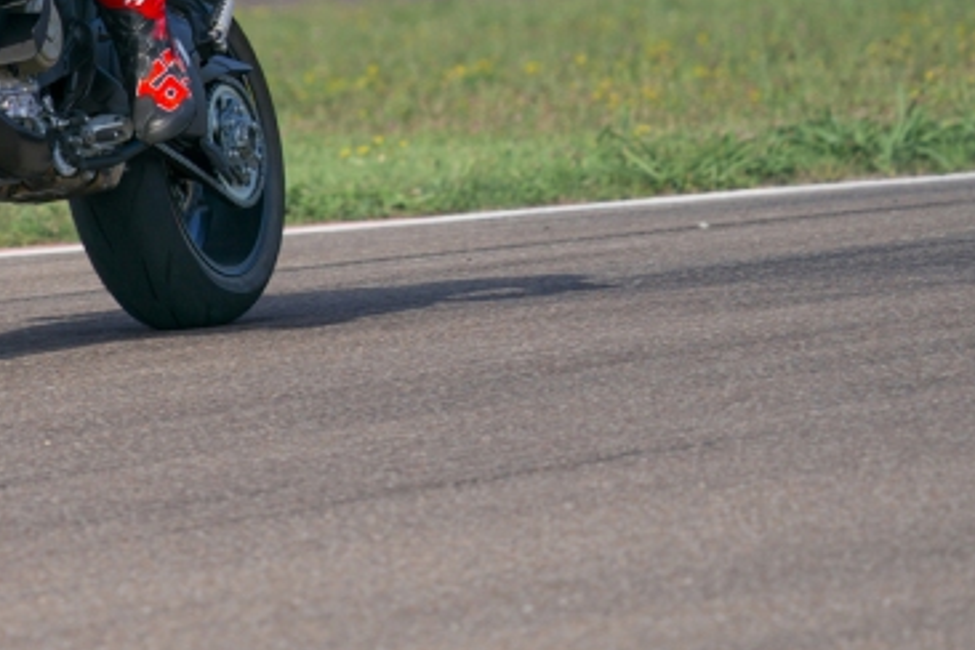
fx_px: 19174
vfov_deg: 1.9
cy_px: -27
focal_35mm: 708
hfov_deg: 2.9
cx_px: -43
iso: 400
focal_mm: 324
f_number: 6.3
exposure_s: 1/1250
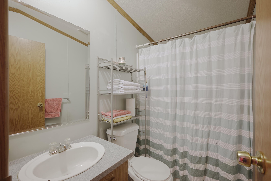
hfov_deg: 96.8
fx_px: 120
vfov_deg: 73.7
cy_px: 90
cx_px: 136
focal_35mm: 16
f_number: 7.1
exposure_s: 1/1.67
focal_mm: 16
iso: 250
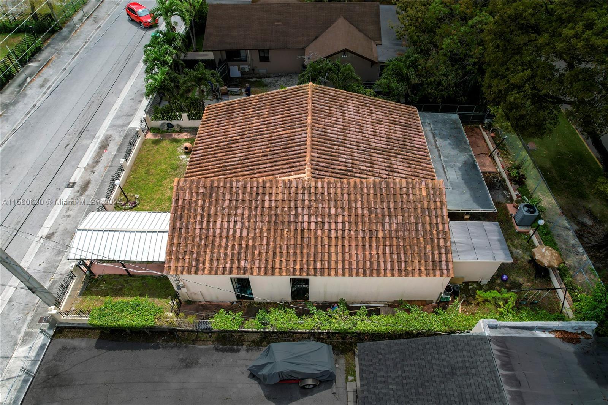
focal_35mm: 22
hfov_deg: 78.6
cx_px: 304
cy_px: 202
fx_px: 371
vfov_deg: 57.2
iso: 100
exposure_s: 1/2500
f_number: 2.8
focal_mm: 8.38
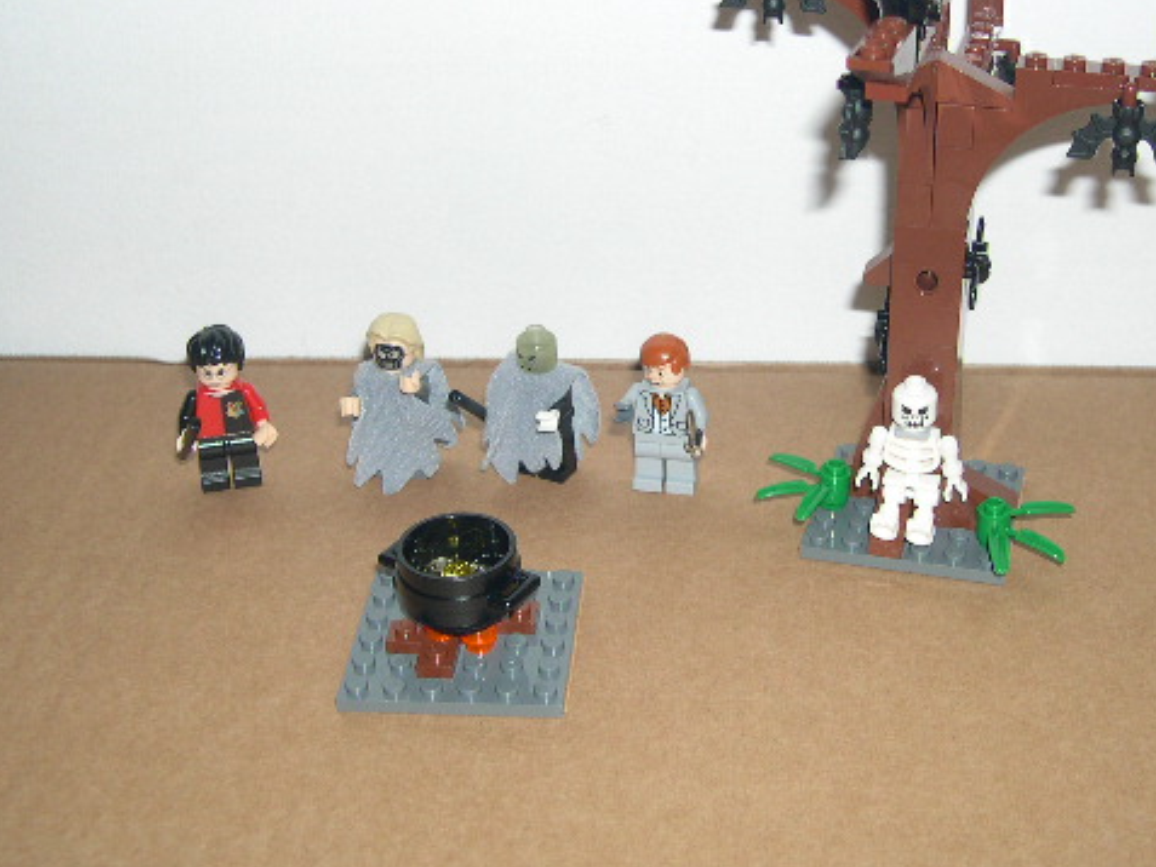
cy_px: 325
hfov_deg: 37.4
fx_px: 1704
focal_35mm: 51
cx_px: 642
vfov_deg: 28.5
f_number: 2.8
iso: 100
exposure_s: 1/60
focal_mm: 8
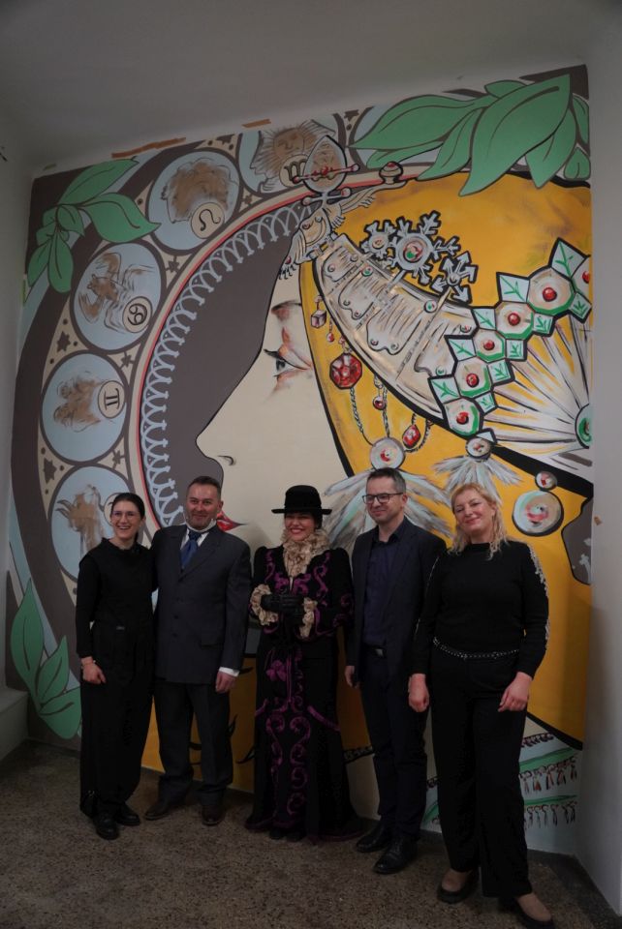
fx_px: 725
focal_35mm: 28
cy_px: 464
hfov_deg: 46.4
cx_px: 311
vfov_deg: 65.3
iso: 1600
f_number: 2.8
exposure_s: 1/200
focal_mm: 18.7
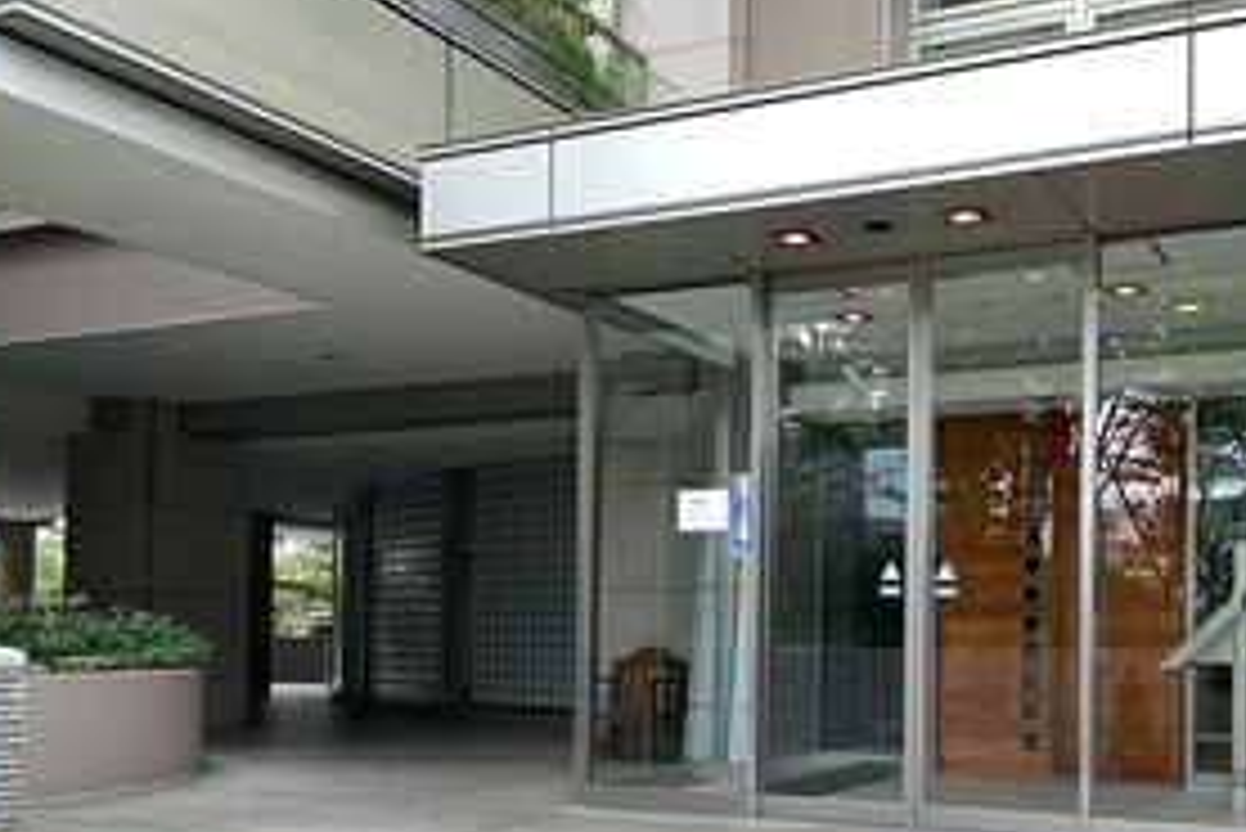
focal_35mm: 39
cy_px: 639
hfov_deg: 48.6
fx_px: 1350
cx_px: 837
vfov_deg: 33.5
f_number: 1.8
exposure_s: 1/143
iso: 25
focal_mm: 4.25
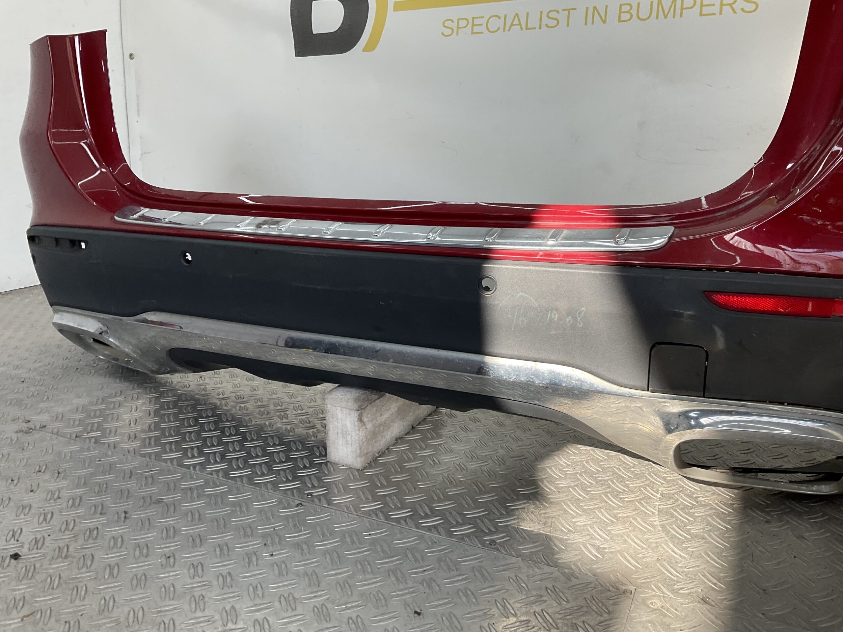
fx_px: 706
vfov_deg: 48.2
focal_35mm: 29
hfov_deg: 61.7
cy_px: 316
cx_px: 422
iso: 16
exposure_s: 1/235
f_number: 1.8
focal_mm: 3
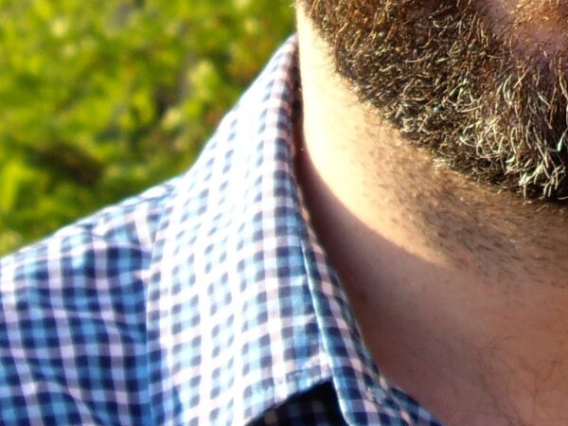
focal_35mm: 162
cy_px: -142
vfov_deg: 9.0
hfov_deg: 11.9
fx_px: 2658
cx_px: 689
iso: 64
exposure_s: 1/160
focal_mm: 7.9
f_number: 2.8
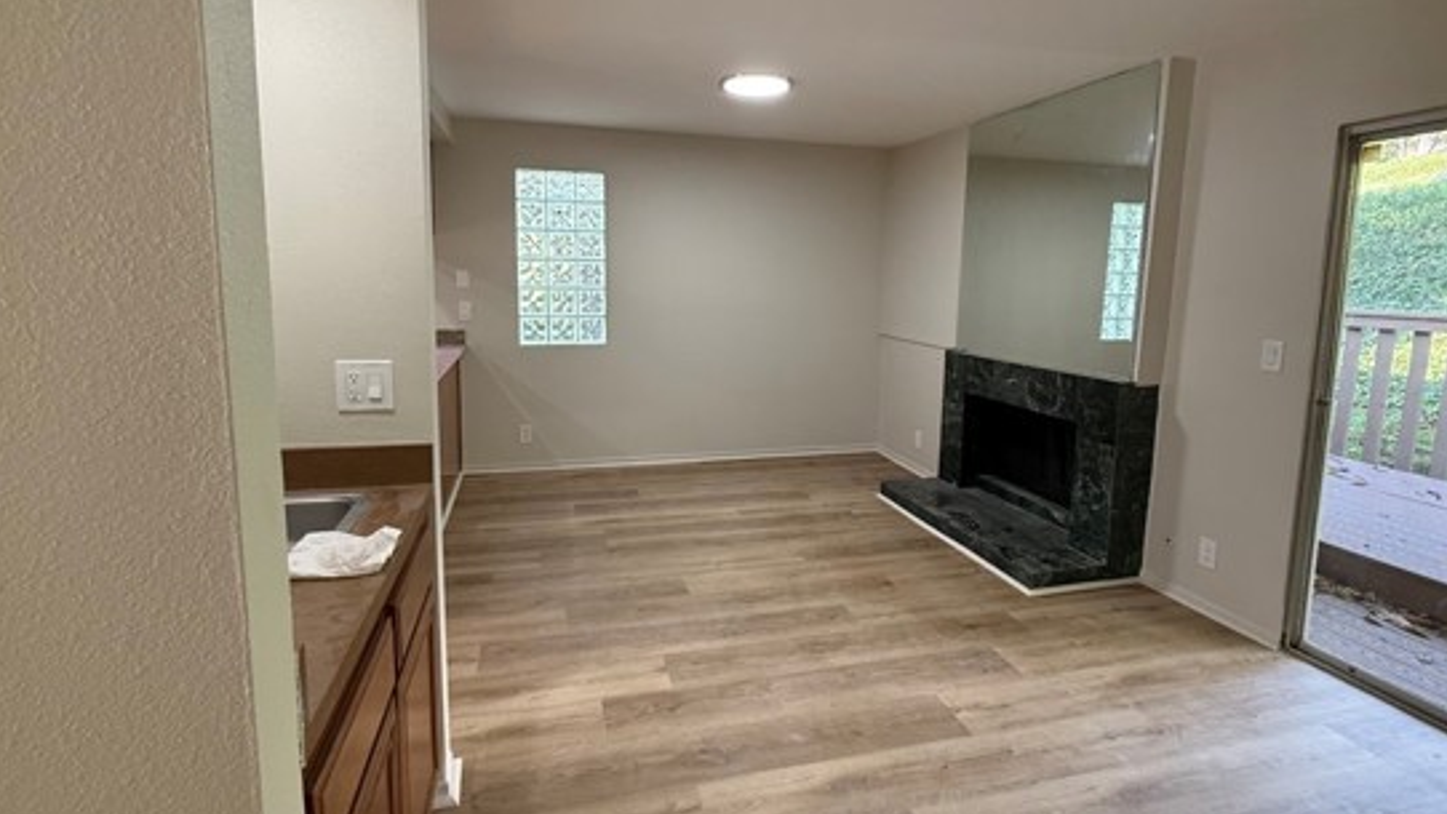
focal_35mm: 18
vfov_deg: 60.9
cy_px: 363
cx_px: 724
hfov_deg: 92.7
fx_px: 691
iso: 320
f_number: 2.2
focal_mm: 2.22
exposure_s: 1/120
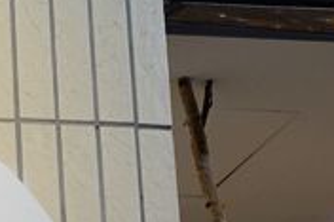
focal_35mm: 188
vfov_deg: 7.1
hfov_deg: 10.4
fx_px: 1743
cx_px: -241
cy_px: 398
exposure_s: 1/60
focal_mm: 18.7
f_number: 2.8
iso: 200
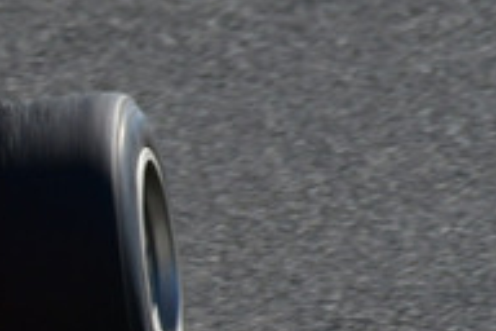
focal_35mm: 3118
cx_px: -491
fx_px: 42956
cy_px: 145
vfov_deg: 0.4
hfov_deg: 0.7
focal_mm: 500
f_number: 11
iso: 500
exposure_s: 1/640
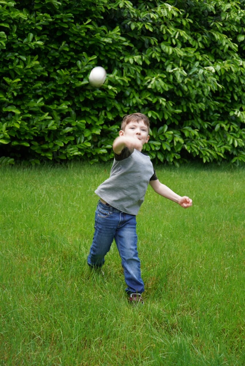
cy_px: 183
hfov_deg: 28.1
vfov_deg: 41.1
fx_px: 489
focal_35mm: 48
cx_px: 122
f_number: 4.5
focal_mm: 48
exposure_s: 1/160
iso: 160
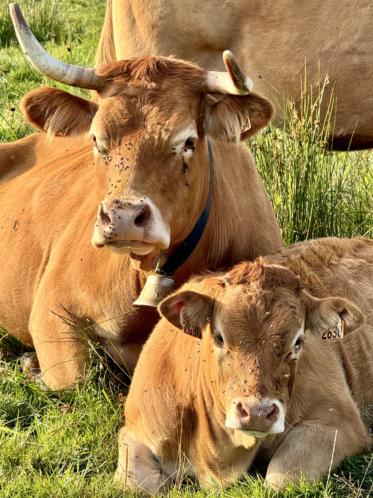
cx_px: 183
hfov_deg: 10.8
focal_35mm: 137
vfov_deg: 14.4
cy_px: 270
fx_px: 1968
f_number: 2.8
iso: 50
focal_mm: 15.66
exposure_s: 1/261
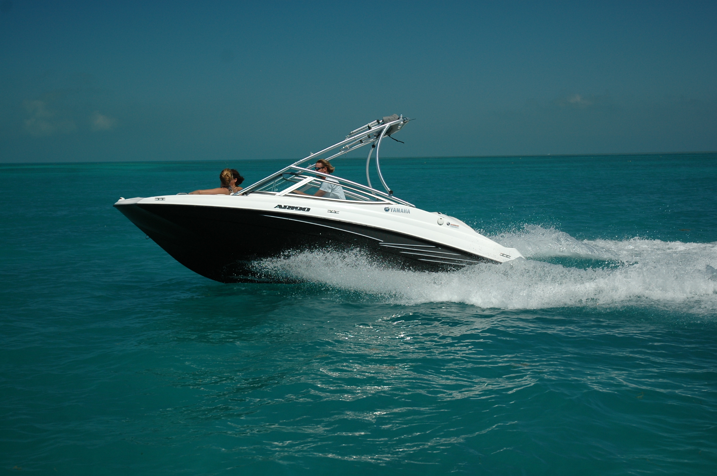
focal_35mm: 51
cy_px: 238
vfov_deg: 26.4
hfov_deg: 38.9
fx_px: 1015
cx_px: 358
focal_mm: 34
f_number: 4.2
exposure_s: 1/1600
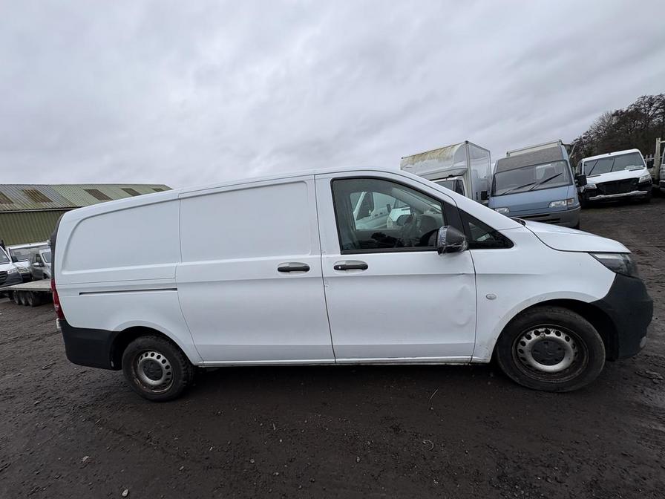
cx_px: 332
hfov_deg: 102.1
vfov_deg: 85.7
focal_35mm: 14
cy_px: 250
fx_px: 269
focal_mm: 2.22
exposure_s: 1/787
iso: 40
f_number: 2.2
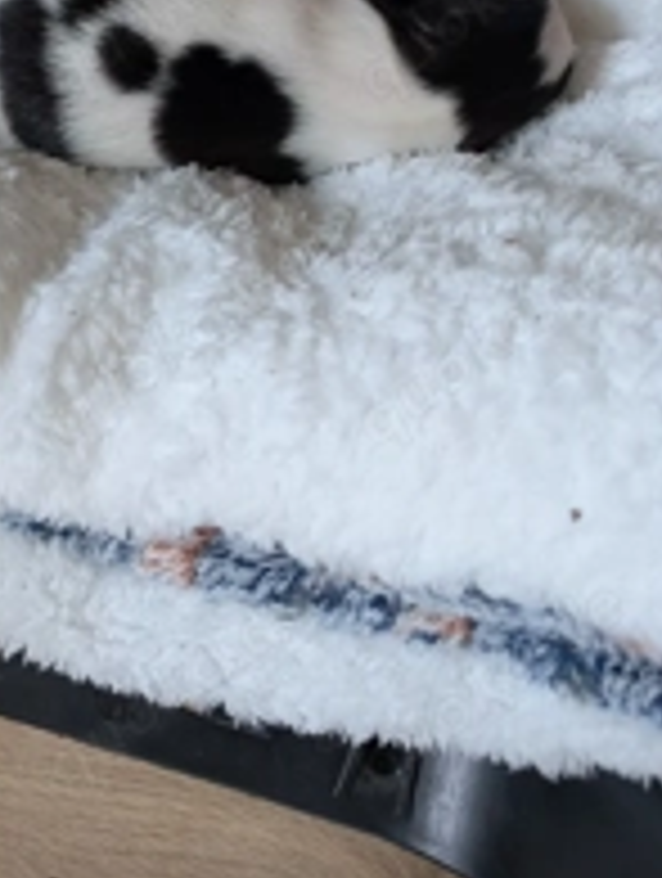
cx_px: 32
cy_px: 63
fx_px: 1245
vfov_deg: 36.1
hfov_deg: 28.3
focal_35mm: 49
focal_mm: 6.9
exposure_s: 1/102
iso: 1041
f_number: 1.68
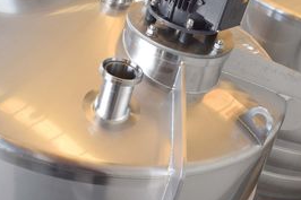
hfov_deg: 32.6
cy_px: 112
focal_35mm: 61
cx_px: 199
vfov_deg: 22.2
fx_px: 510
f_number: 4
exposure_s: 1/60
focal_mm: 18
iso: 450
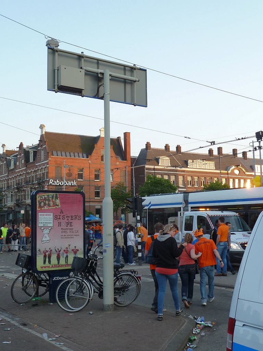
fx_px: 446
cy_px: 176
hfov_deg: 32.9
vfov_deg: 42.9
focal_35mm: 44
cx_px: 132
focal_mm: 7.3
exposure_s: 1/50
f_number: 3.7
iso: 80
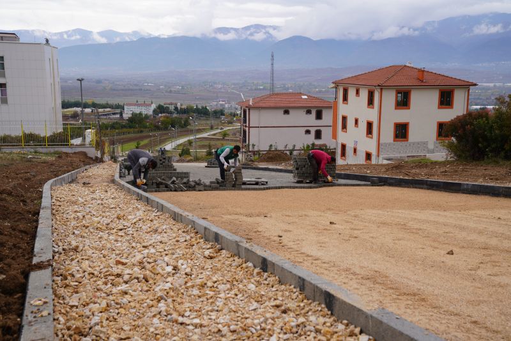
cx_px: 256
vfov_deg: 31.9
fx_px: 596
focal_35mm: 42
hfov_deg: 46.4
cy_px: 170
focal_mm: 42
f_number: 5
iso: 100
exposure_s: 1/100
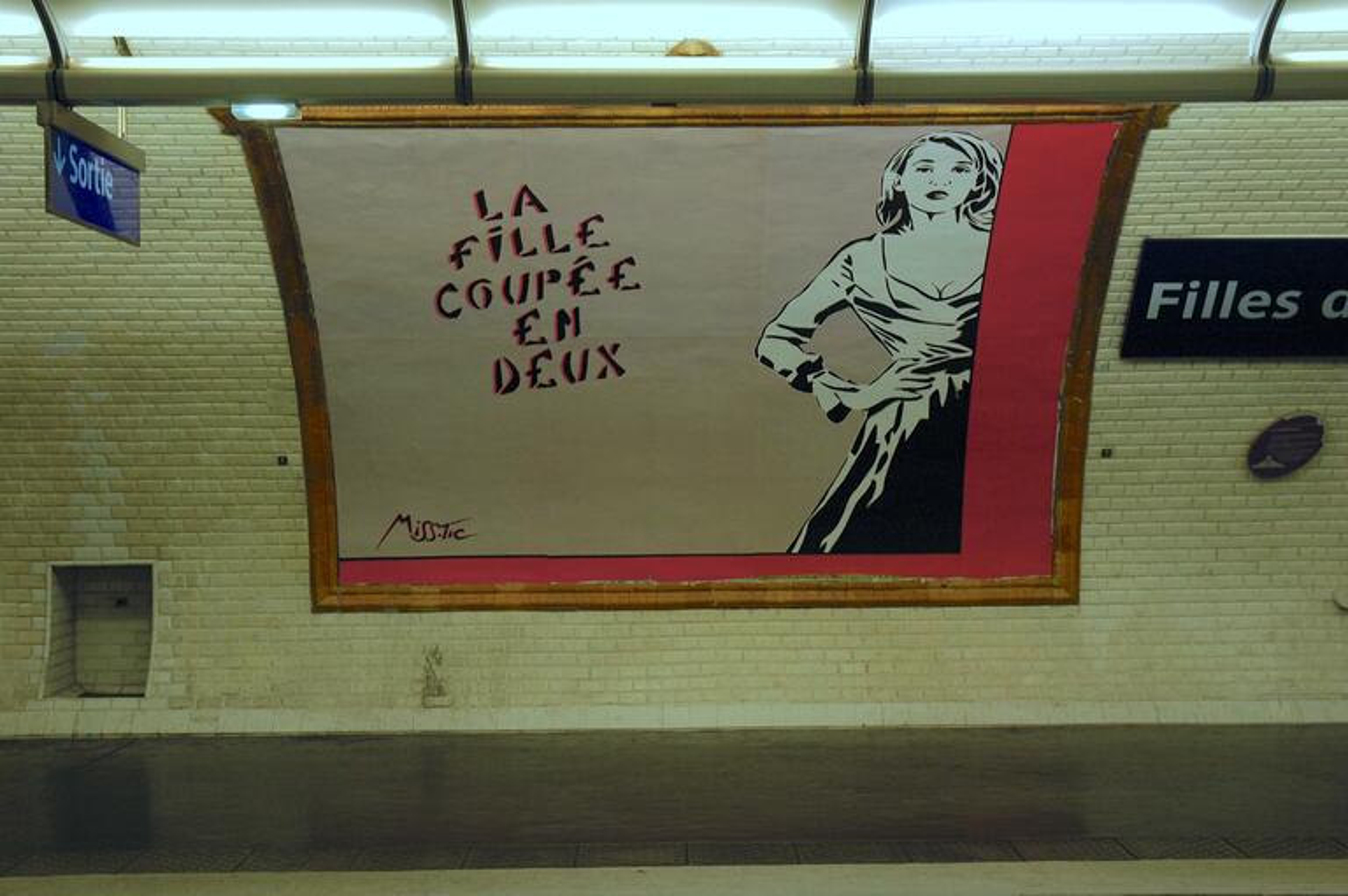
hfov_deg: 37.9
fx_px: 1964
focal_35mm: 52
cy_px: 448
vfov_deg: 25.7
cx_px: 674
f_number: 4.2
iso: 500
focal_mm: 35
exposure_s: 1/60
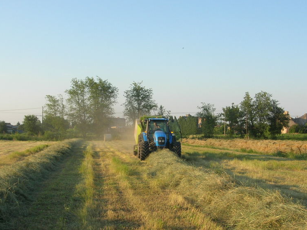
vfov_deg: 28.0
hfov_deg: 36.8
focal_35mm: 52
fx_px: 461
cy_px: 138
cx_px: 170
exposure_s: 1/224
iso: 64
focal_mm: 7.8
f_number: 4.8
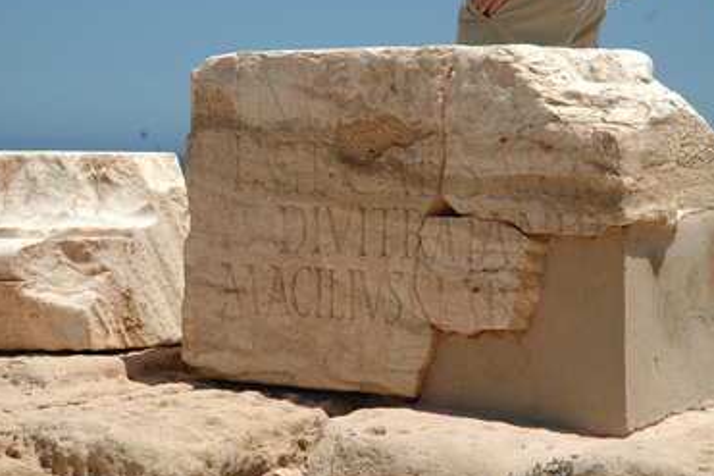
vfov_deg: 12.0
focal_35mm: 114
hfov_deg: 18.0
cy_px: 237
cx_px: 347
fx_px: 2260
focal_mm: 70
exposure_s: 1/400
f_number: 10
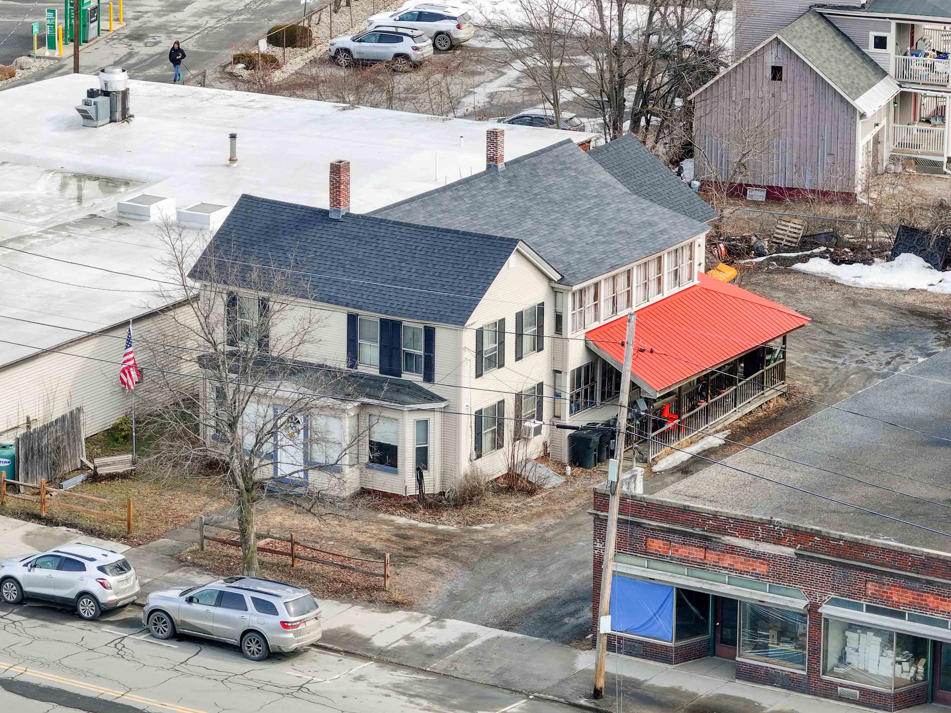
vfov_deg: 8.9
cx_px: 474
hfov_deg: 11.8
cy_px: 355
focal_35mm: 167
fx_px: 4588
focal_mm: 30.71
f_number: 3.4
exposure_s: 1/160
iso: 100
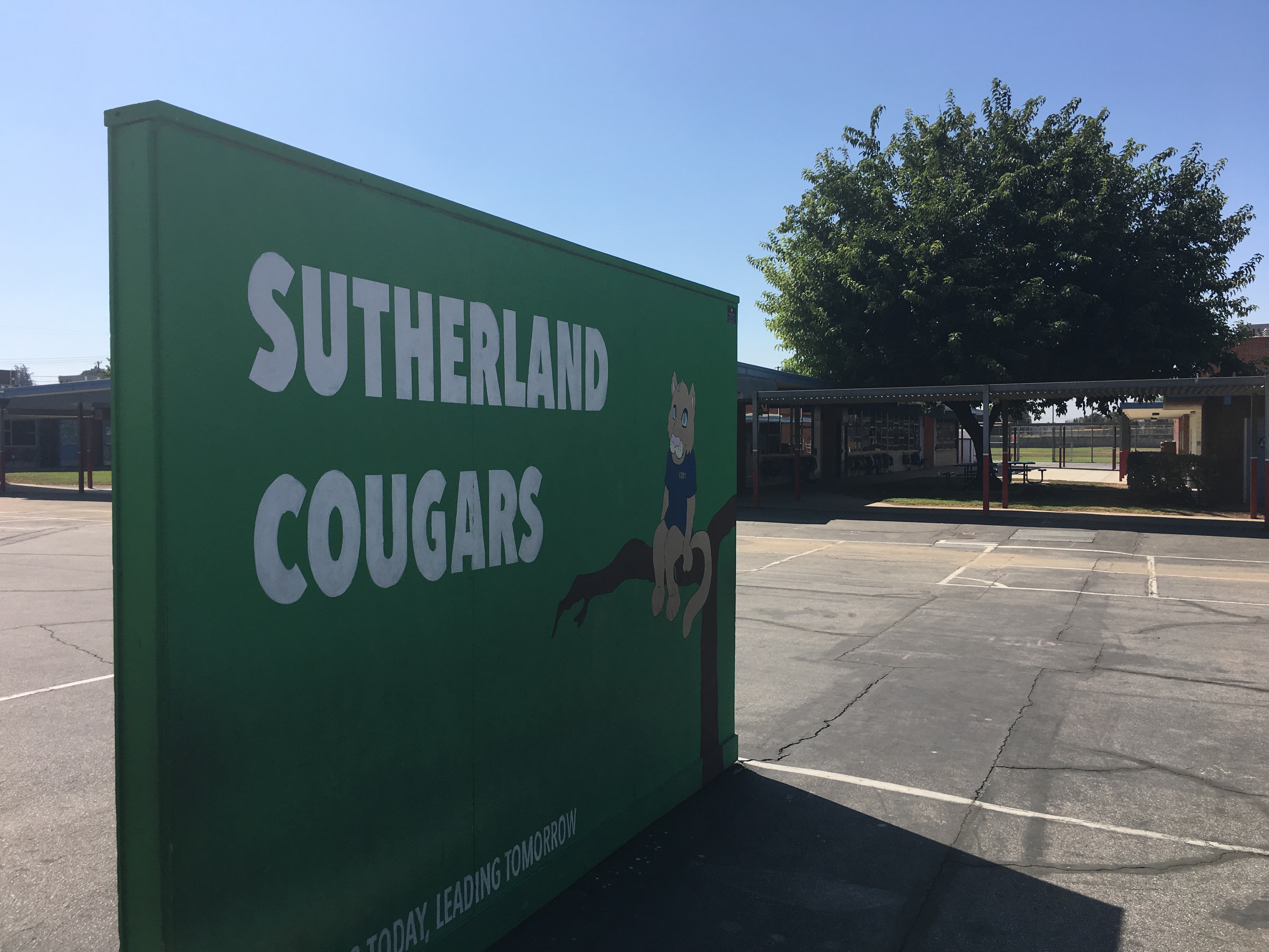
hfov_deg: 61.7
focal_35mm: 29
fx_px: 1063
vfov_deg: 48.2
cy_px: 476
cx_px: 634
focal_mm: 4.15
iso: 25
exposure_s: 1/1876
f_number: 2.2
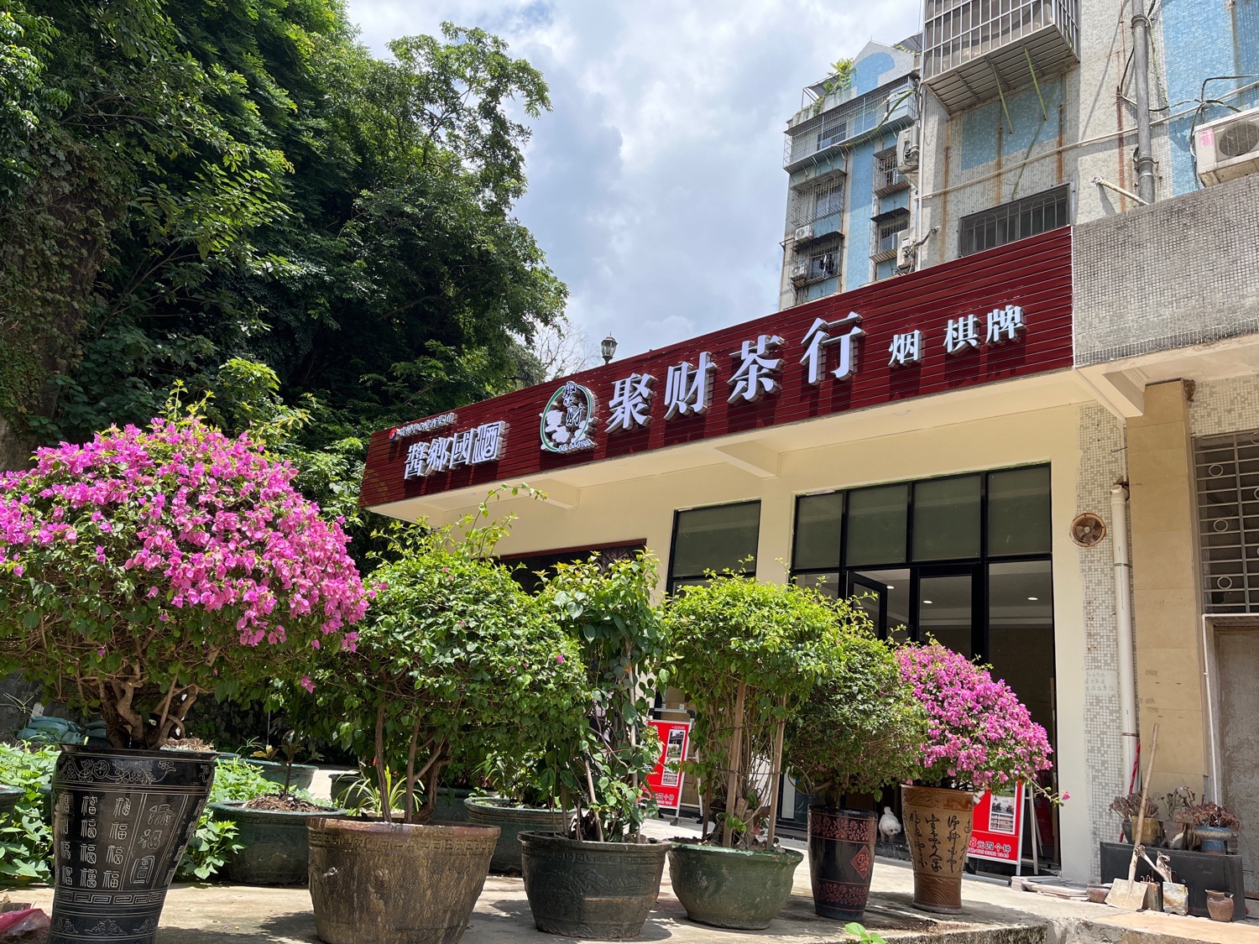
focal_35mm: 26
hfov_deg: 67.3
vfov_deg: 53.1
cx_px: 630
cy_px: 472
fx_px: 946
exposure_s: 1/1890
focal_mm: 5.1
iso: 50
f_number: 1.6
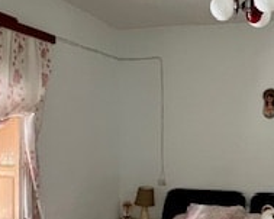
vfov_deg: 34.7
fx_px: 349
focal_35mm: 43
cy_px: 136
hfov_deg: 41.5
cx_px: 210
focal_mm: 1.57
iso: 320
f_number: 1.8
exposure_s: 1/50
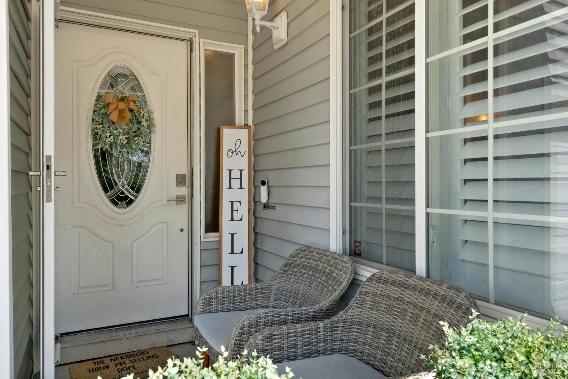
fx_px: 379
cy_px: 190
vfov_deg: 53.1
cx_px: 284
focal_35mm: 24
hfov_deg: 73.8
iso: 320
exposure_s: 1/160
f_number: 9
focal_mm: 24
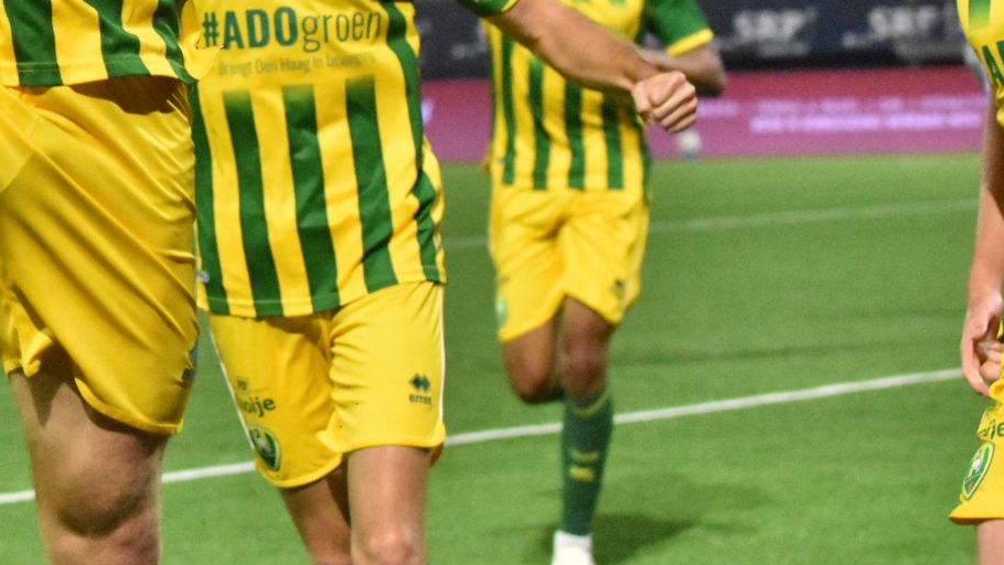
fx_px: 6177
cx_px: 17
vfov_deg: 5.2
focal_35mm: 232
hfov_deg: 9.2
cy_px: -38
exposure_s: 1/1250
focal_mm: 70
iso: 8000
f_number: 3.5
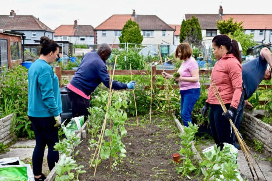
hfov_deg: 42.3
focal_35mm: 46
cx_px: 136
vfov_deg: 28.9
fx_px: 351
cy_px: 90
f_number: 8
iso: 220
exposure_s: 1/250
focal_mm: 31
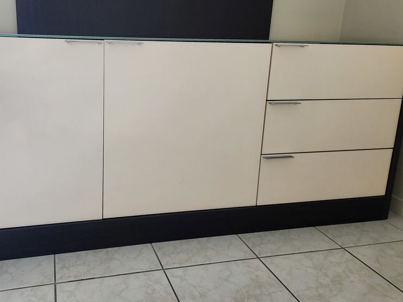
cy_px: 121
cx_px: 141
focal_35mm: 31
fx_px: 361
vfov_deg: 45.2
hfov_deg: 57.3
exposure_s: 1/120
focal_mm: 5.4
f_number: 1.8
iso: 400
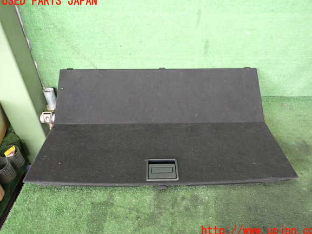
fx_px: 234
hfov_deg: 67.3
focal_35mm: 26
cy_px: 116
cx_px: 161
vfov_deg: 53.1
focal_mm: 4.5
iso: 320
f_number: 2
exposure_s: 1/30
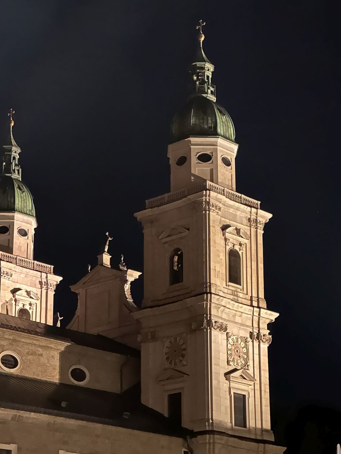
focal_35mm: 89
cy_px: 232
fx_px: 1168
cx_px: 149
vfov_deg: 22.0
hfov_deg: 16.6
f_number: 2.8
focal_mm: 9
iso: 1250
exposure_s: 1/4
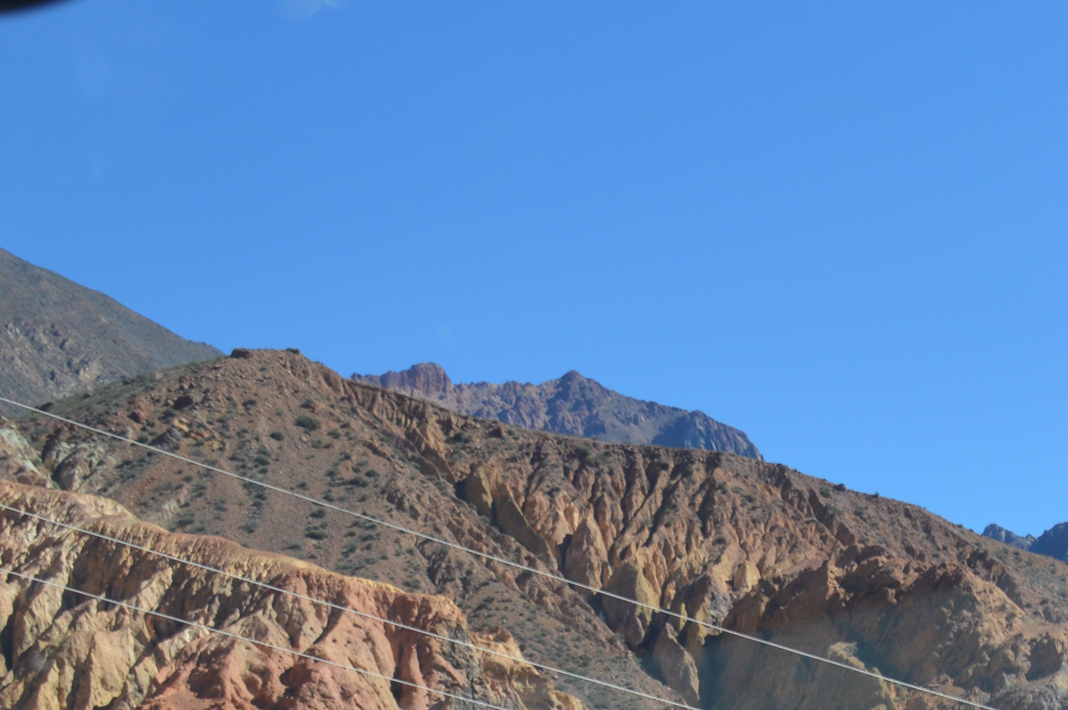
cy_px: 542
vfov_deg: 15.1
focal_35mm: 90
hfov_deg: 21.1
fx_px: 2668
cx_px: 1281
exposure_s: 1/250
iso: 100
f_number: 8
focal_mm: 20
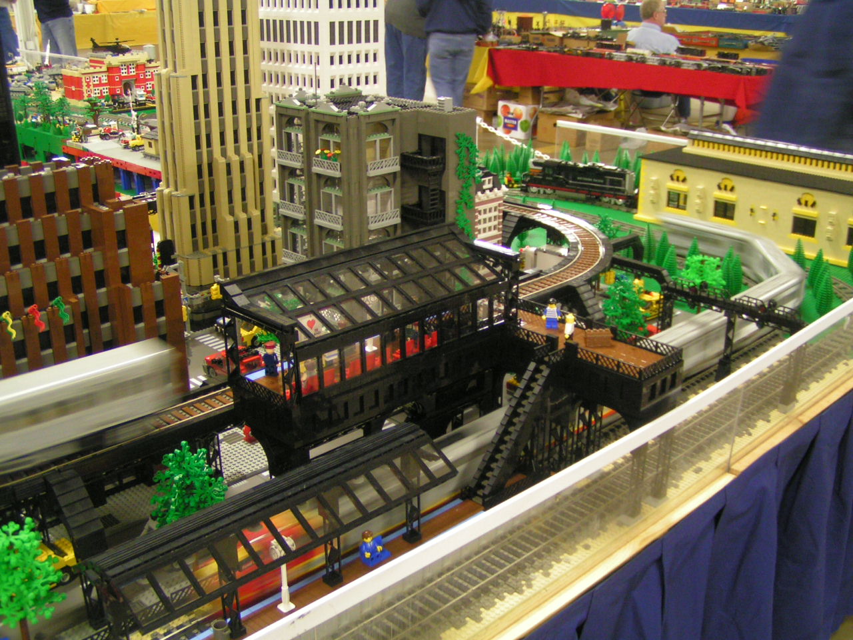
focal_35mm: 38
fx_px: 936
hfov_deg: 49.0
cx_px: 426
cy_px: 320
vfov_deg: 37.7
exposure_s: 1/8
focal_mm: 5.8
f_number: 2.8
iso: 200
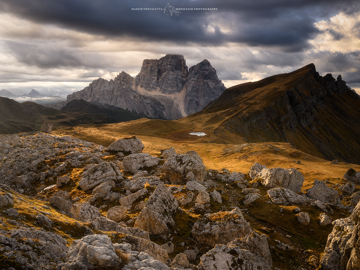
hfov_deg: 54.6
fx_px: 349
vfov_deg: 42.3
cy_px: 136
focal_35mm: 34
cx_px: 174
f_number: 13
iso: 100
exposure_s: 1/40
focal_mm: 30.5
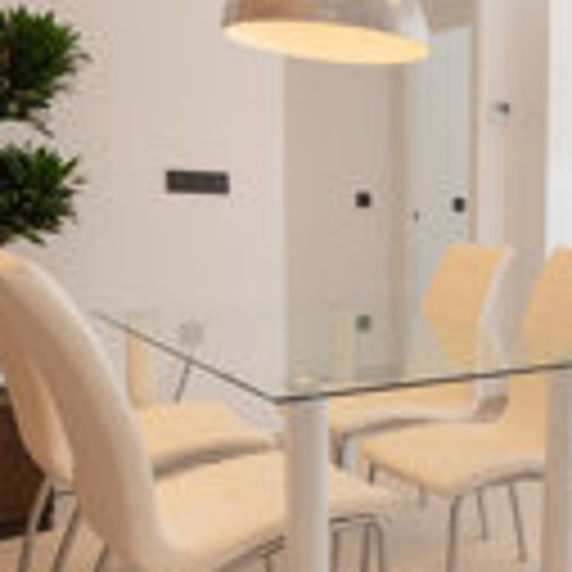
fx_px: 748
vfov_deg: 41.8
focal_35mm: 40
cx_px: 635
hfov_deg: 35.5
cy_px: 311
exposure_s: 1/200
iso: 400
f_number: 4.5
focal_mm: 8
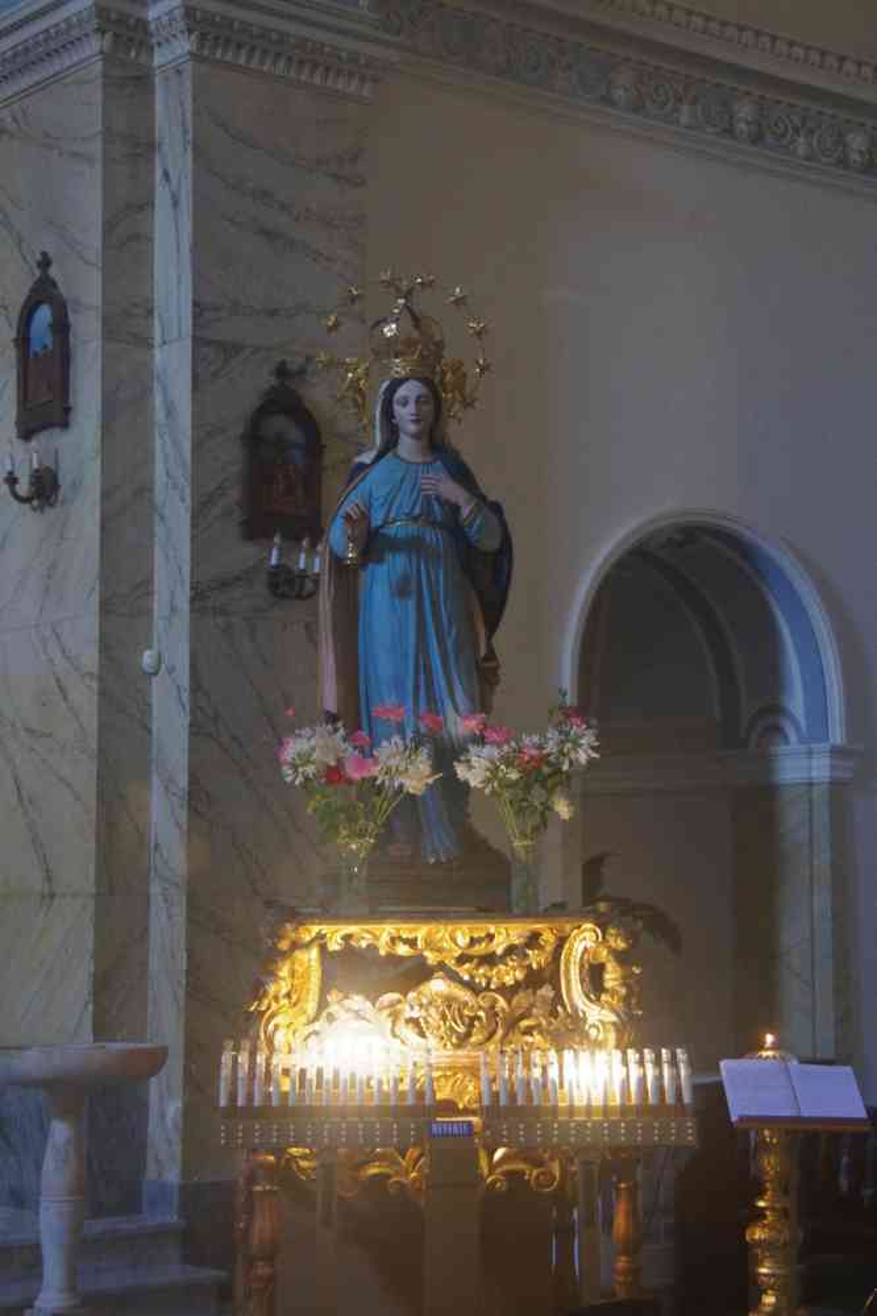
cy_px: 658
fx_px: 2338
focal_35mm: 64
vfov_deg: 31.4
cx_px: 438
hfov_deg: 21.2
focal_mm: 42.5
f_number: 4.5
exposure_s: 1/8
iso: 3200
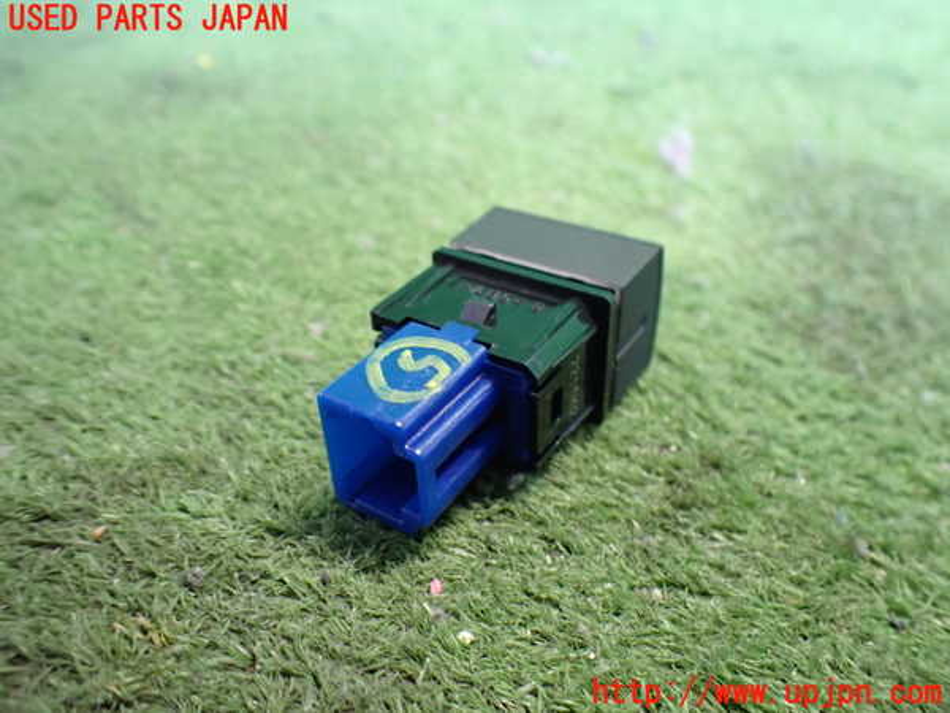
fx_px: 823
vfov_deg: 46.8
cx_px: 475
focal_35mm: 30
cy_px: 356
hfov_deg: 60.0
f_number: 2.3
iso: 800
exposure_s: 1/50
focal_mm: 5.4
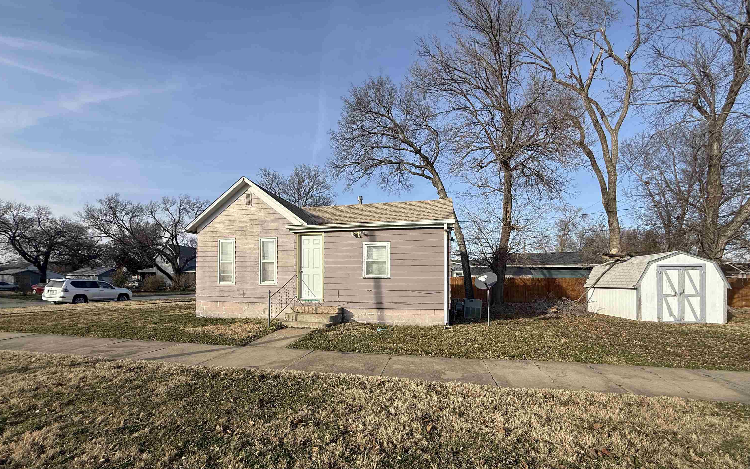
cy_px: 283
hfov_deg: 101.5
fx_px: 307
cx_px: 377
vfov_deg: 73.9
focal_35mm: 15
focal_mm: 2.22
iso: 50
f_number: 2.2
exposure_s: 1/1656
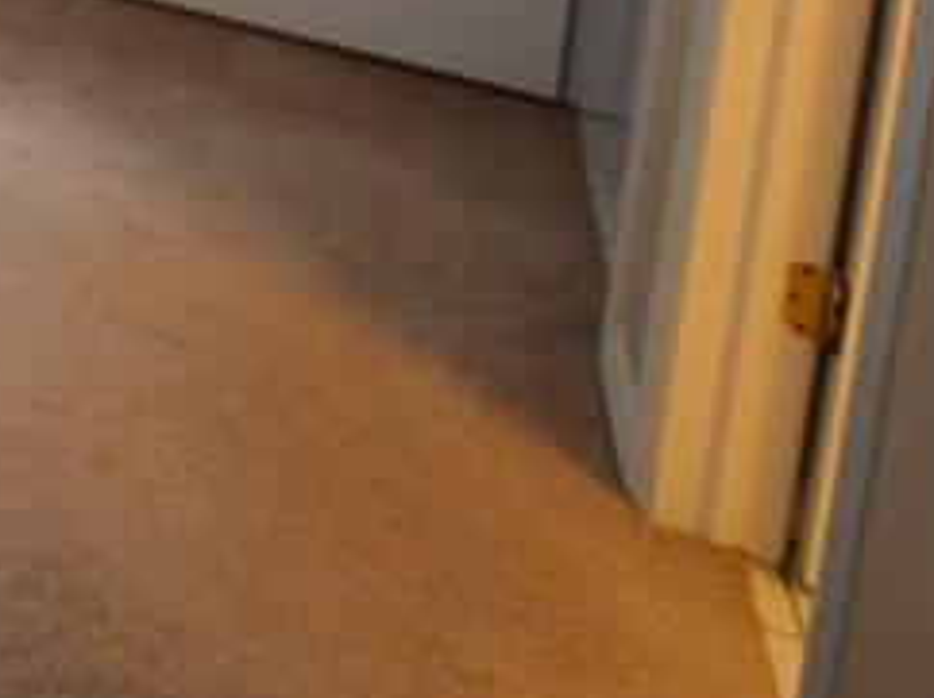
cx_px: -865
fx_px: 1644
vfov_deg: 18.9
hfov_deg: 19.8
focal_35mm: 61
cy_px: -524
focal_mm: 10
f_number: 3.5
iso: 640
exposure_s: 1/60
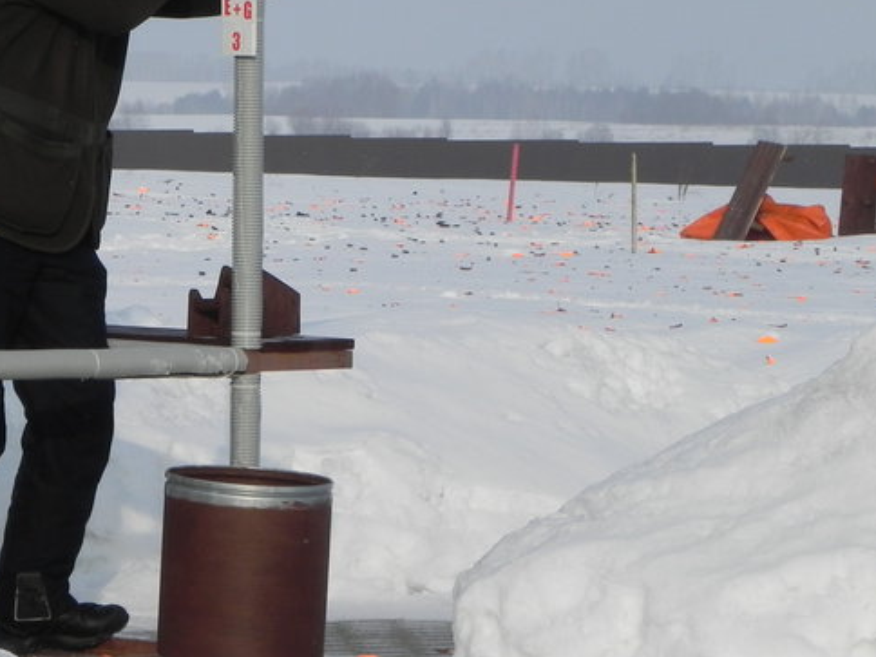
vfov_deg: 5.5
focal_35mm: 268
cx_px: 179
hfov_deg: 7.4
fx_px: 6782
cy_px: 159
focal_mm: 28.8
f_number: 8
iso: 160
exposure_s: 1/462
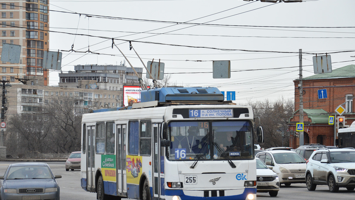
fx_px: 1266
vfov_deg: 9.0
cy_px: 113
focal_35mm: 135
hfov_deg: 16.0
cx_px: 177
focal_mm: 85
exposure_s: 1/250
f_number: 5.6
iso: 200
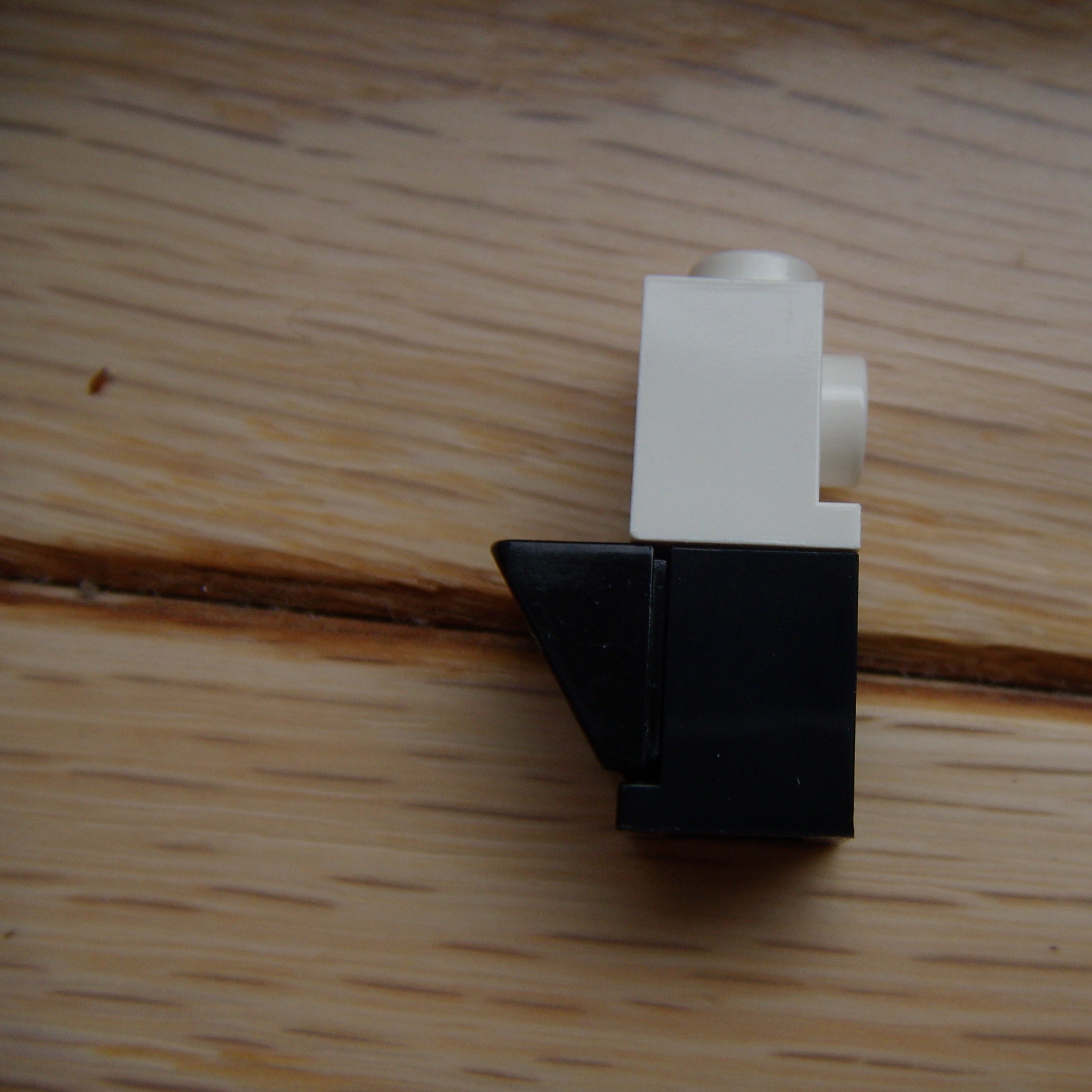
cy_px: 548
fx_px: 1606
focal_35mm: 45
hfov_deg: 37.2
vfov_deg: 37.6
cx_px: 709
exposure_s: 1/91.7
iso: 64
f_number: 3.5
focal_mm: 6.4
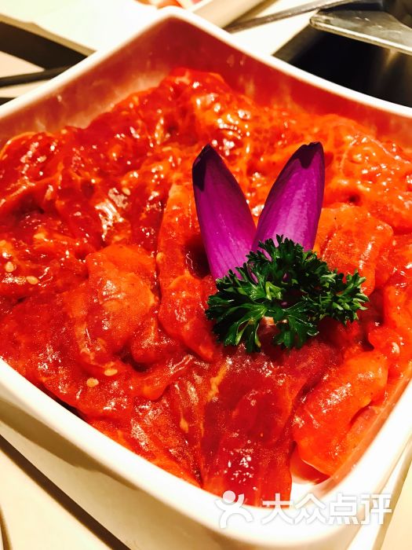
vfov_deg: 63.4
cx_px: 206
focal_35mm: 28
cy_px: 275
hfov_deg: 49.7
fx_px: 444
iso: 50
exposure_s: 1/17
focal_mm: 3.99
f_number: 1.8
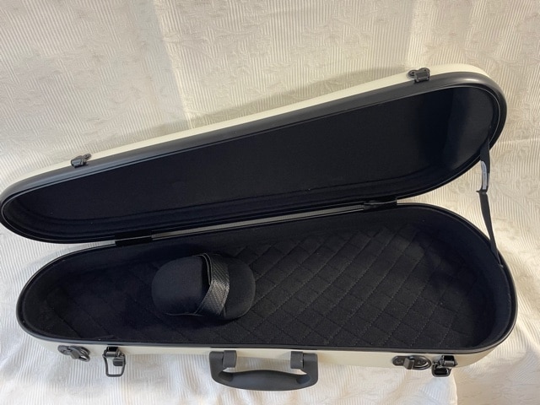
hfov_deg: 67.3
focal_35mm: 26
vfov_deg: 53.1
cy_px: 202
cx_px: 270
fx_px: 406
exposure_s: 1/50
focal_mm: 4.2
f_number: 1.6
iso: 125
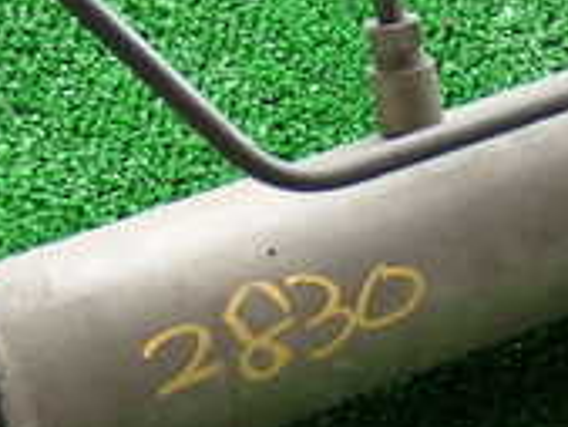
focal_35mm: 167
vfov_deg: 8.9
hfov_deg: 11.8
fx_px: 2742
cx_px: 481
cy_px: 47
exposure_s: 1/60
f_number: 3.1
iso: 200
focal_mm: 8.4
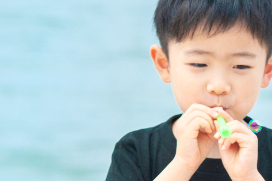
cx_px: 390
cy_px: 189
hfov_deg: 4.2
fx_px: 3722
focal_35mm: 493
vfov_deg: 2.8
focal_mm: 135
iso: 200
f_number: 6.3
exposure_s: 1/640
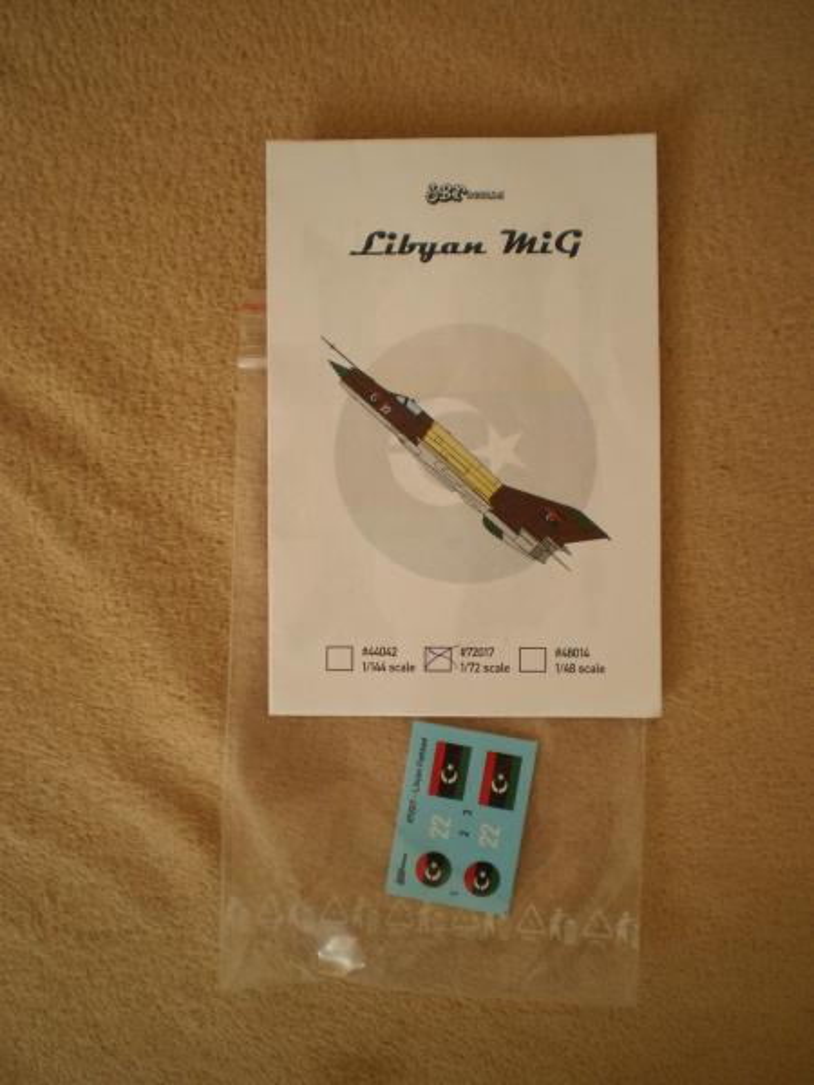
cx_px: 407
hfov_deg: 39.7
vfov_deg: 51.4
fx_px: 1129
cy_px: 542
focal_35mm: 36
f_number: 3.1
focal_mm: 6.3
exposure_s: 1/30
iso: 100
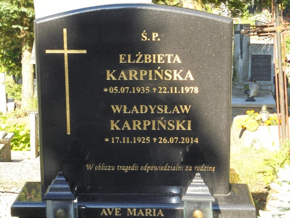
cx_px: 145
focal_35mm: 83
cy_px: 109
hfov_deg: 23.6
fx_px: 695
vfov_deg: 17.8
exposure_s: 1/60
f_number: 6.7
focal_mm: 14.9
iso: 100
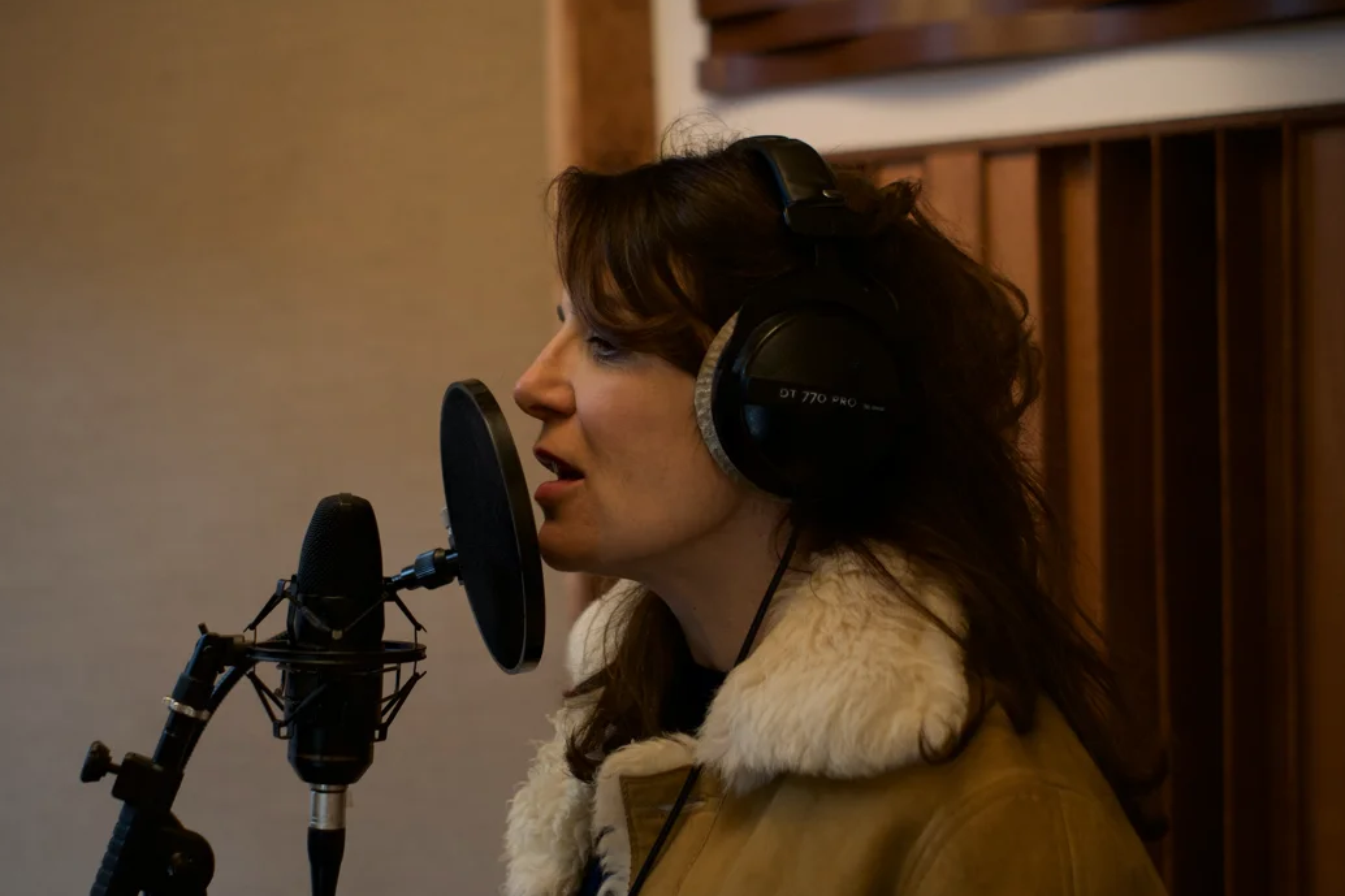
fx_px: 1942
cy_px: 448
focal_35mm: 52
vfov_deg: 26.0
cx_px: 552
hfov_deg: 38.1
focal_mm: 28
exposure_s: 1/50
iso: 400
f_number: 2
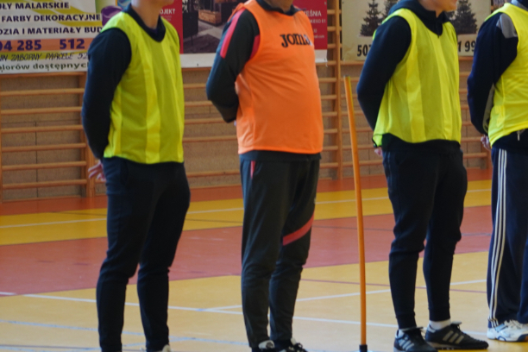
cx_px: 509
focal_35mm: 223
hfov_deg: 9.2
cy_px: 126
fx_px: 3270
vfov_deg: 6.2
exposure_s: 1/100
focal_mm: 105
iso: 1250
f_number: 4
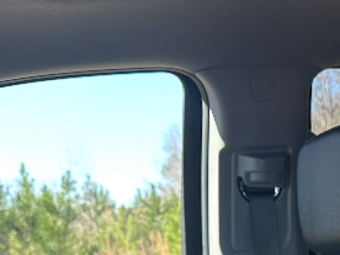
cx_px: 480
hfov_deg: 19.7
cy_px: 450
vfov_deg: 14.7
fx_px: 874
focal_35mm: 89
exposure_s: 1/240
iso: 64
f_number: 1.78
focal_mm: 6.86
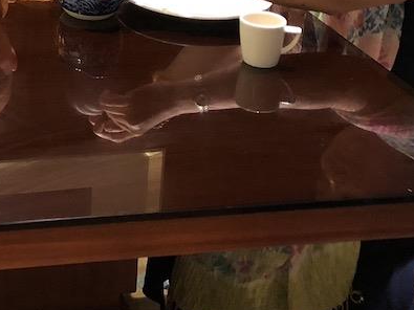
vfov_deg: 16.1
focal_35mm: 85
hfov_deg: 21.6
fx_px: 1016
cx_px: -58
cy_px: -128
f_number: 1.8
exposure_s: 1/7
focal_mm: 3.99
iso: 80
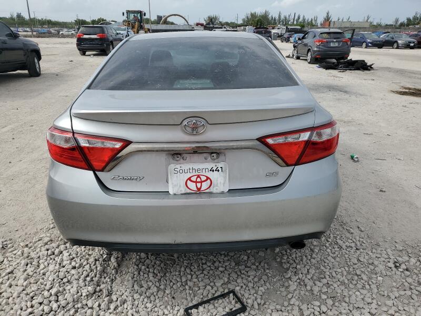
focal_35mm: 26
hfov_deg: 67.3
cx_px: 210
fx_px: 316
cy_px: 158
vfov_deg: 53.1
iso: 50
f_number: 1.5
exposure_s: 1/5000
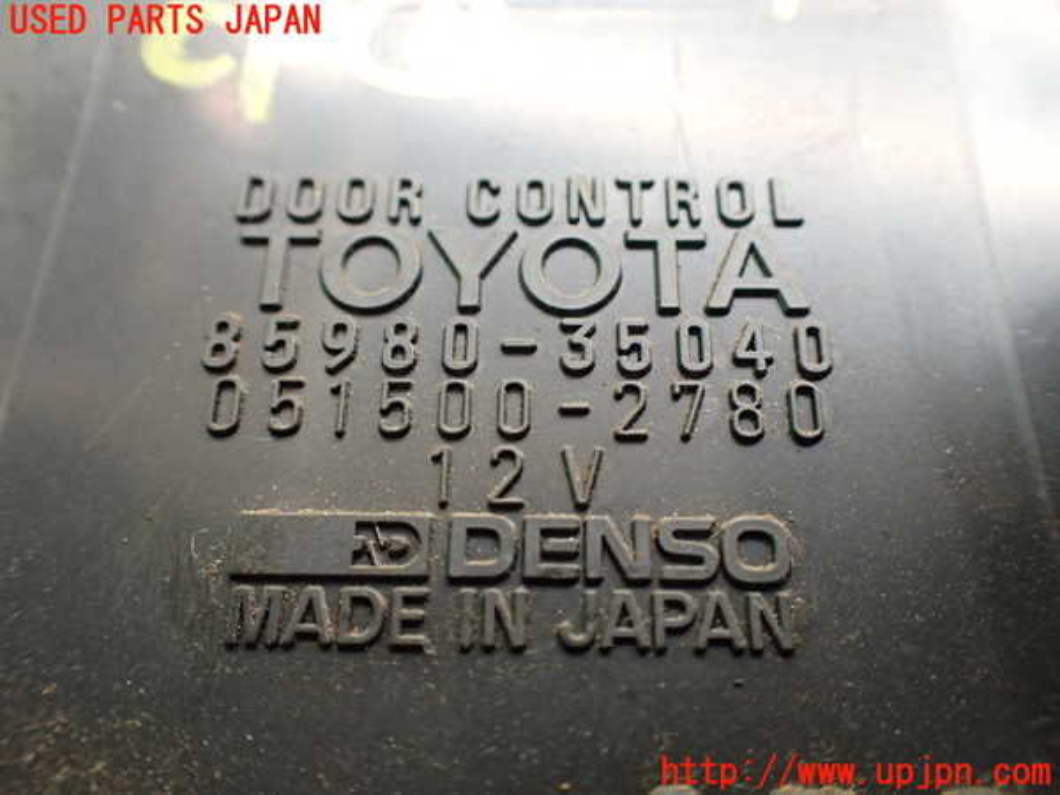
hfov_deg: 60.0
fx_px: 919
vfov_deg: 46.8
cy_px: 398
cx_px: 530
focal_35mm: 30
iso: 400
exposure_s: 1/125
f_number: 2.3
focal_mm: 5.4
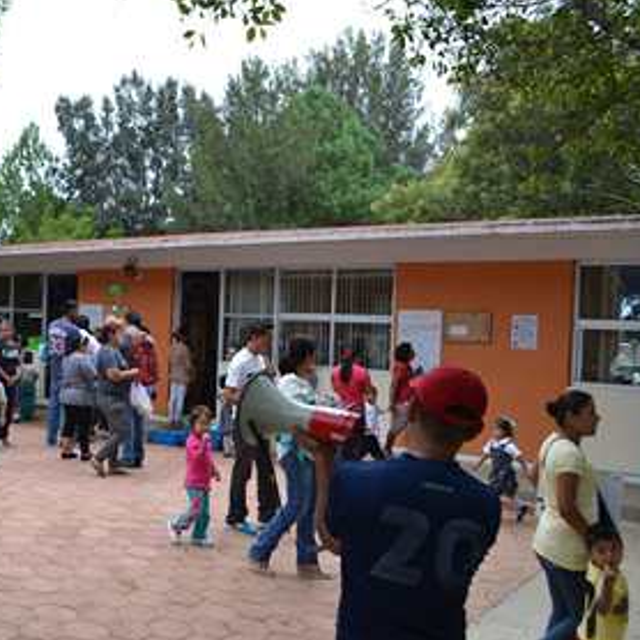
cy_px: 326
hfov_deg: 43.3
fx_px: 774
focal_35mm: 37
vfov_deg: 44.9
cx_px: 150
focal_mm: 18
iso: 100
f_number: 5.6
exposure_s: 1/125
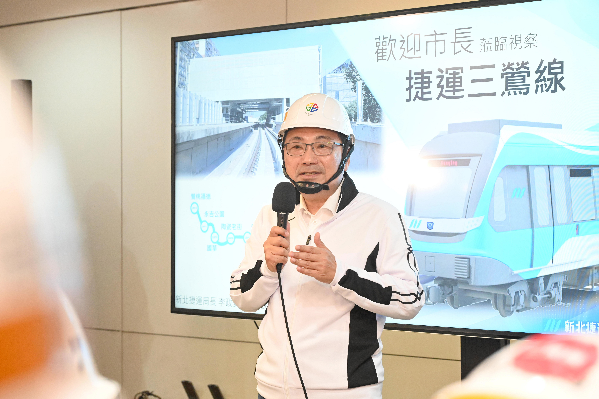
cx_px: 300
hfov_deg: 29.2
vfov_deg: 19.7
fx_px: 1148
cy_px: 200
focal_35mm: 69
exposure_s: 1/125
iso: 6400
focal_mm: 69
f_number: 5.6
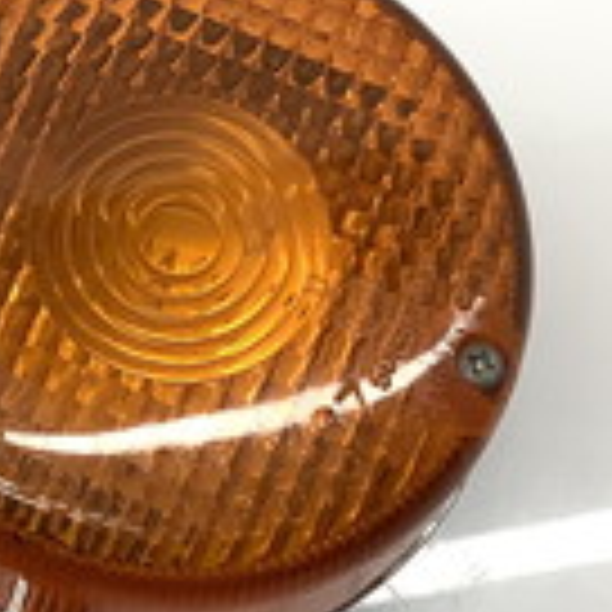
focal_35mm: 121
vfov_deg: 14.1
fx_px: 2420
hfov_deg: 13.9
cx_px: -144
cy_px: 657
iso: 50
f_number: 2.4
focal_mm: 3.3
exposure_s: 1/120
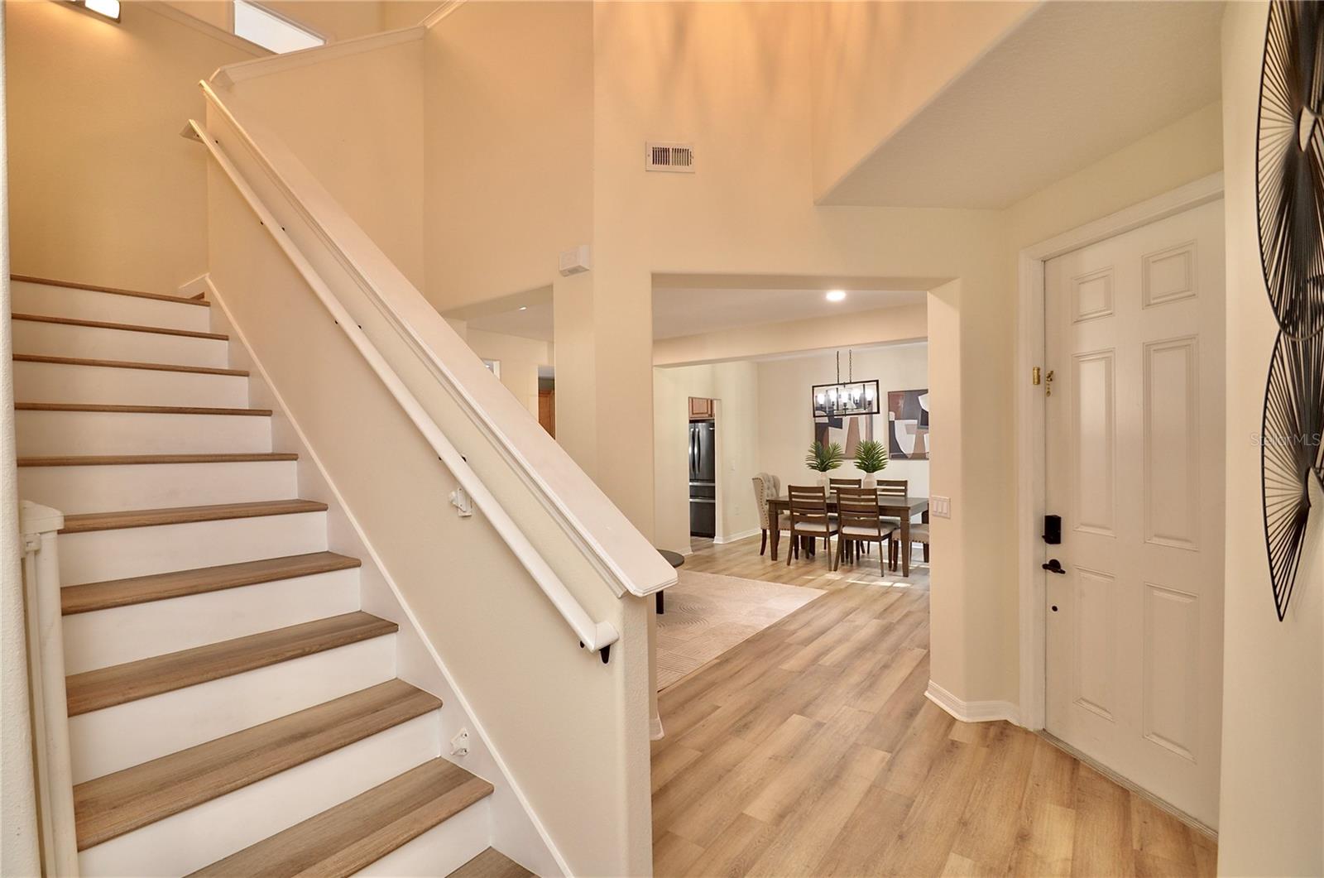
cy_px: 439
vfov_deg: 77.1
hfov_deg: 100.5
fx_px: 551
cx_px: 662
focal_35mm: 15
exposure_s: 1/30
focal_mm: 10
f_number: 4.8
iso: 400
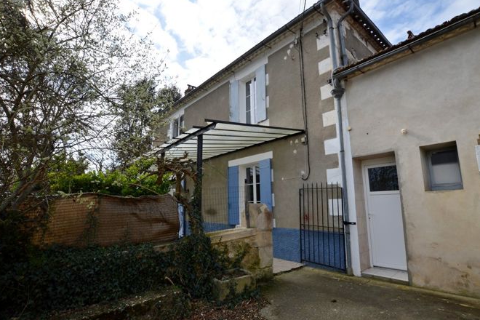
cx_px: 246
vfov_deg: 73.7
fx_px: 213
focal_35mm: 16
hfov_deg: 96.7
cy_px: 165
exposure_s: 1/200
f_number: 7.1
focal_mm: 10
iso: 100
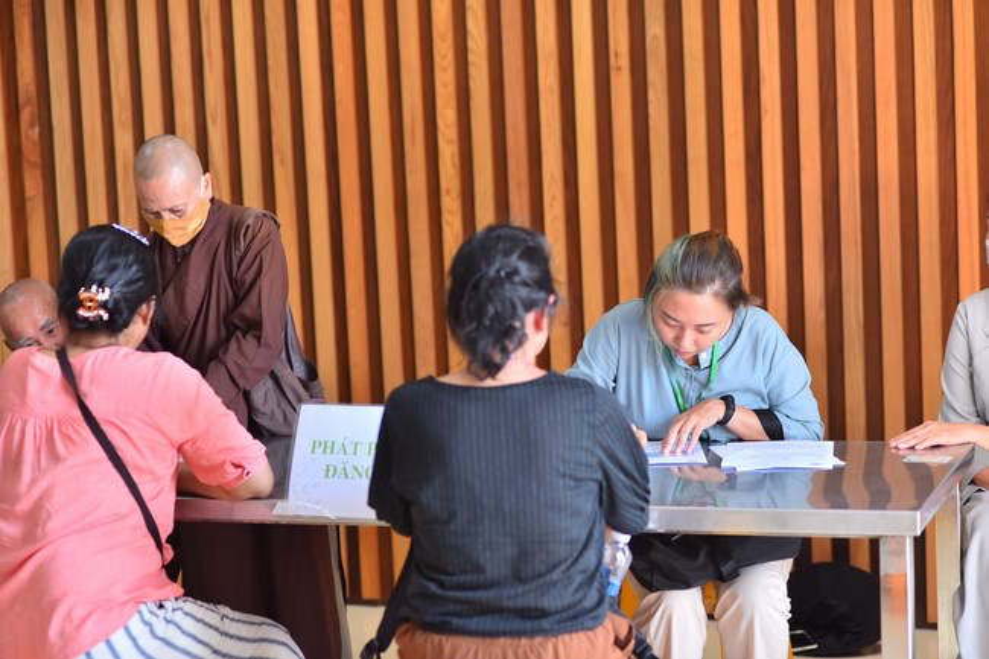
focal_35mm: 85
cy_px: 330
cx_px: 494
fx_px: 2334
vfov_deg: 16.1
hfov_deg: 23.9
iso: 400
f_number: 2.8
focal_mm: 85
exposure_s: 1/125
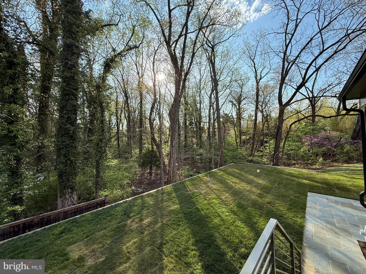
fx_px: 148
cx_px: 183
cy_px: 137
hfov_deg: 102.1
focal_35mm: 14
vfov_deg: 85.7
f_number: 2.2
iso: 64
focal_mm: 2.22
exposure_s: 1/1017
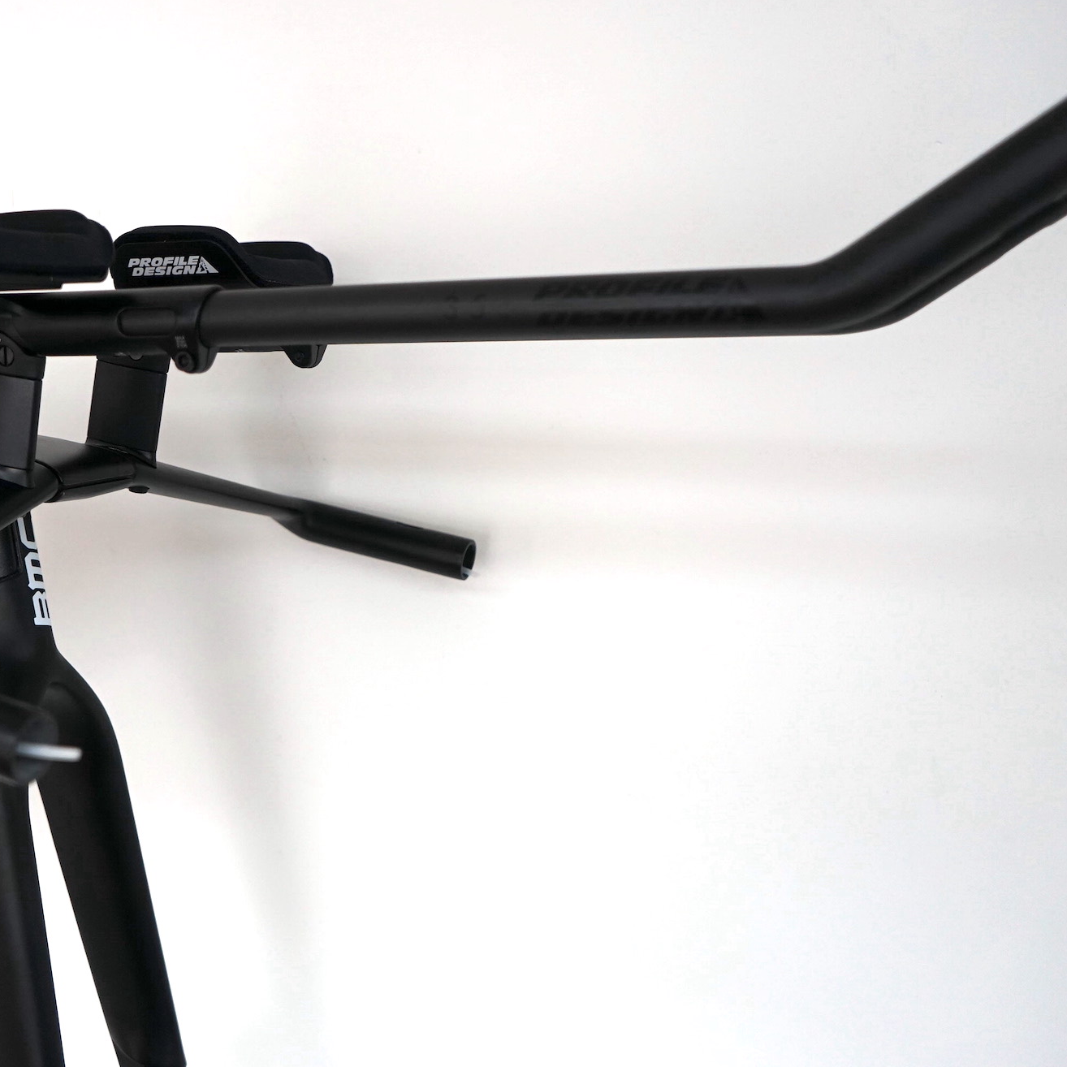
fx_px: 1325
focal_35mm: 38
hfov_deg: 42.4
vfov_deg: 43.9
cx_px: 256
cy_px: 529
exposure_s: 1/160
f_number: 4
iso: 800
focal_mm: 28
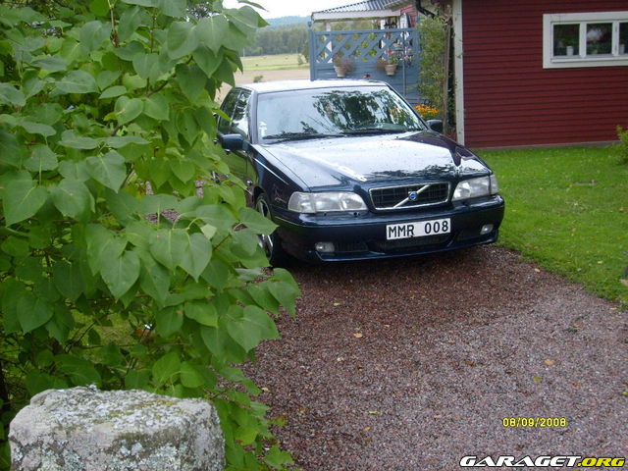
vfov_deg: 33.6
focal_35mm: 43
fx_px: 780
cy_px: 236
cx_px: 314
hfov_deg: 43.9
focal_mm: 7.2
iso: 80
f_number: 3
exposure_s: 1/180
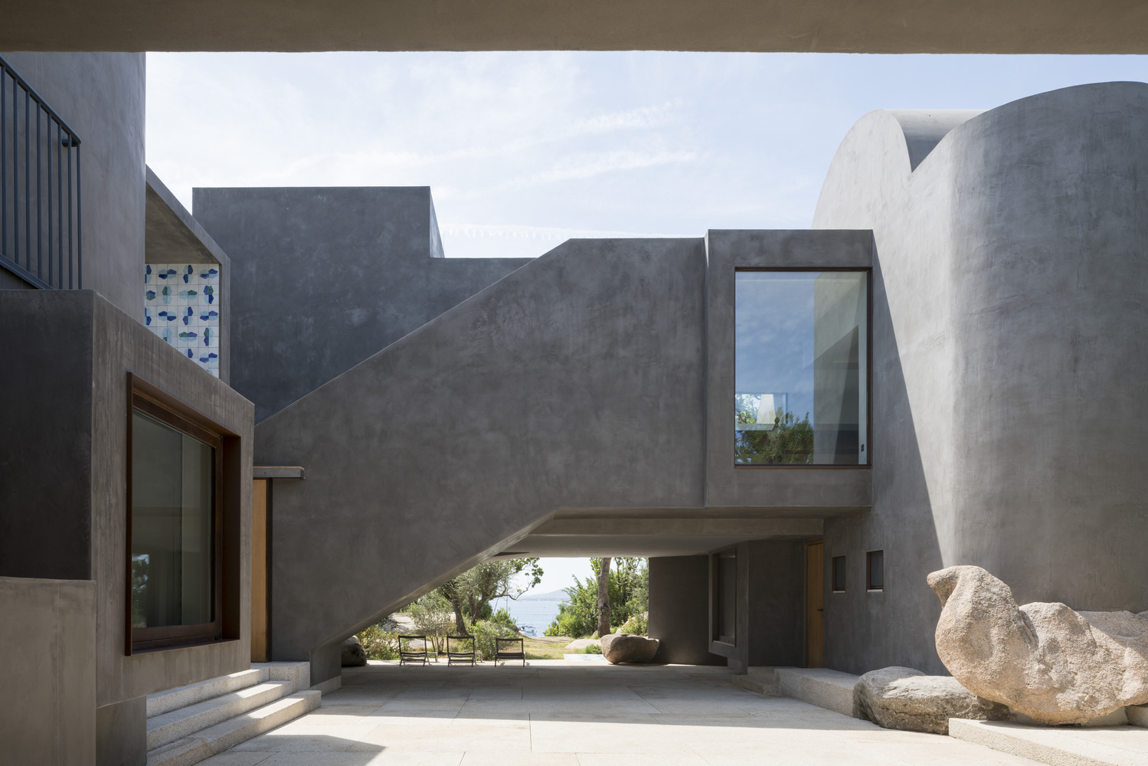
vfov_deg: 53.2
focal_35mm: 24
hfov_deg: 73.7
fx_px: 765
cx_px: 574
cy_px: 383
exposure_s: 1/80
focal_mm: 24
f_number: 11
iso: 100
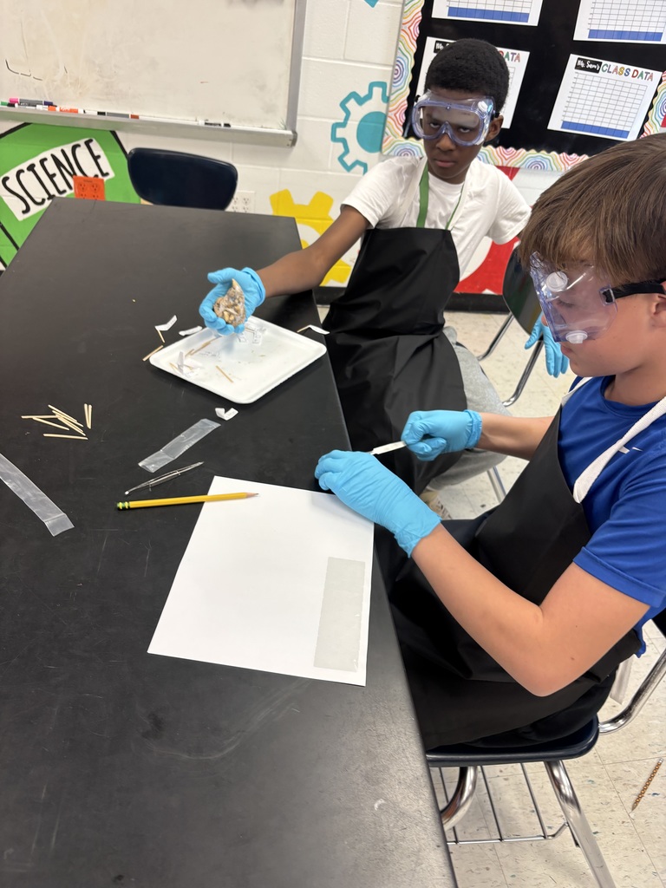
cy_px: 444
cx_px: 333
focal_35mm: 26
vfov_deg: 67.3
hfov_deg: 53.1
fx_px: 667
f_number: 1.6
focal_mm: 5.96
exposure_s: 1/60
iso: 100
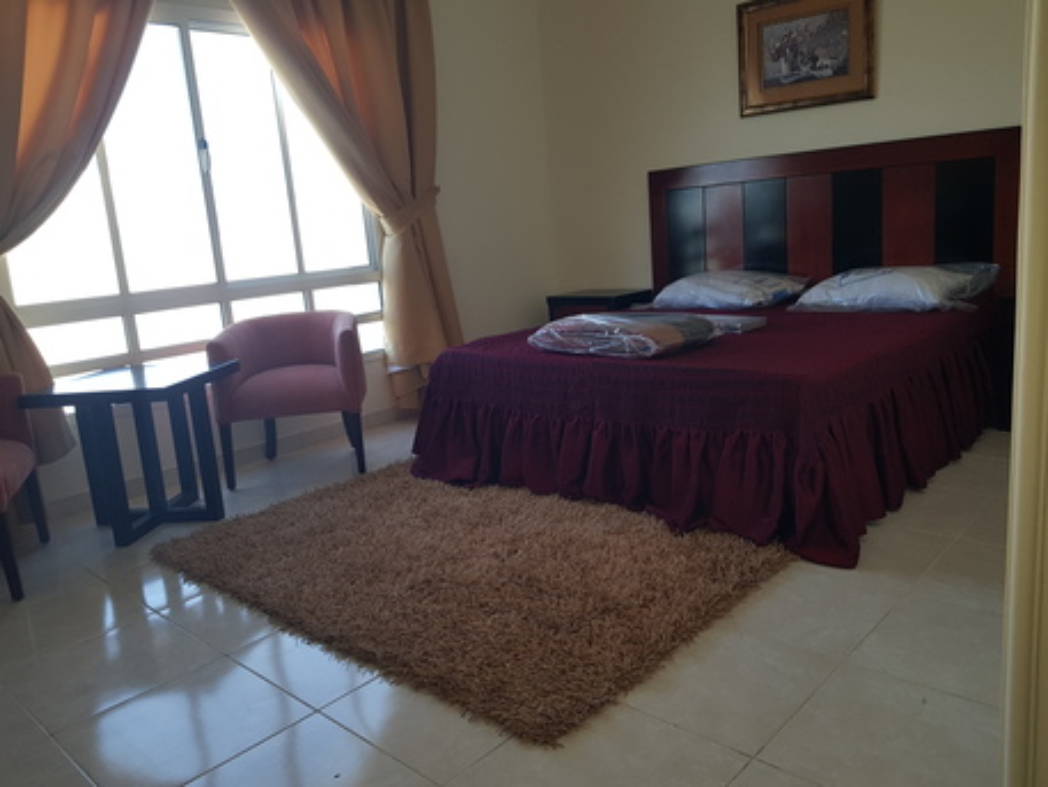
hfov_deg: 67.3
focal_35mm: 26
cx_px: 524
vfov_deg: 53.1
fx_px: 787
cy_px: 394
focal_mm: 4.2
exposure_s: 1/60
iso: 50
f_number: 1.7
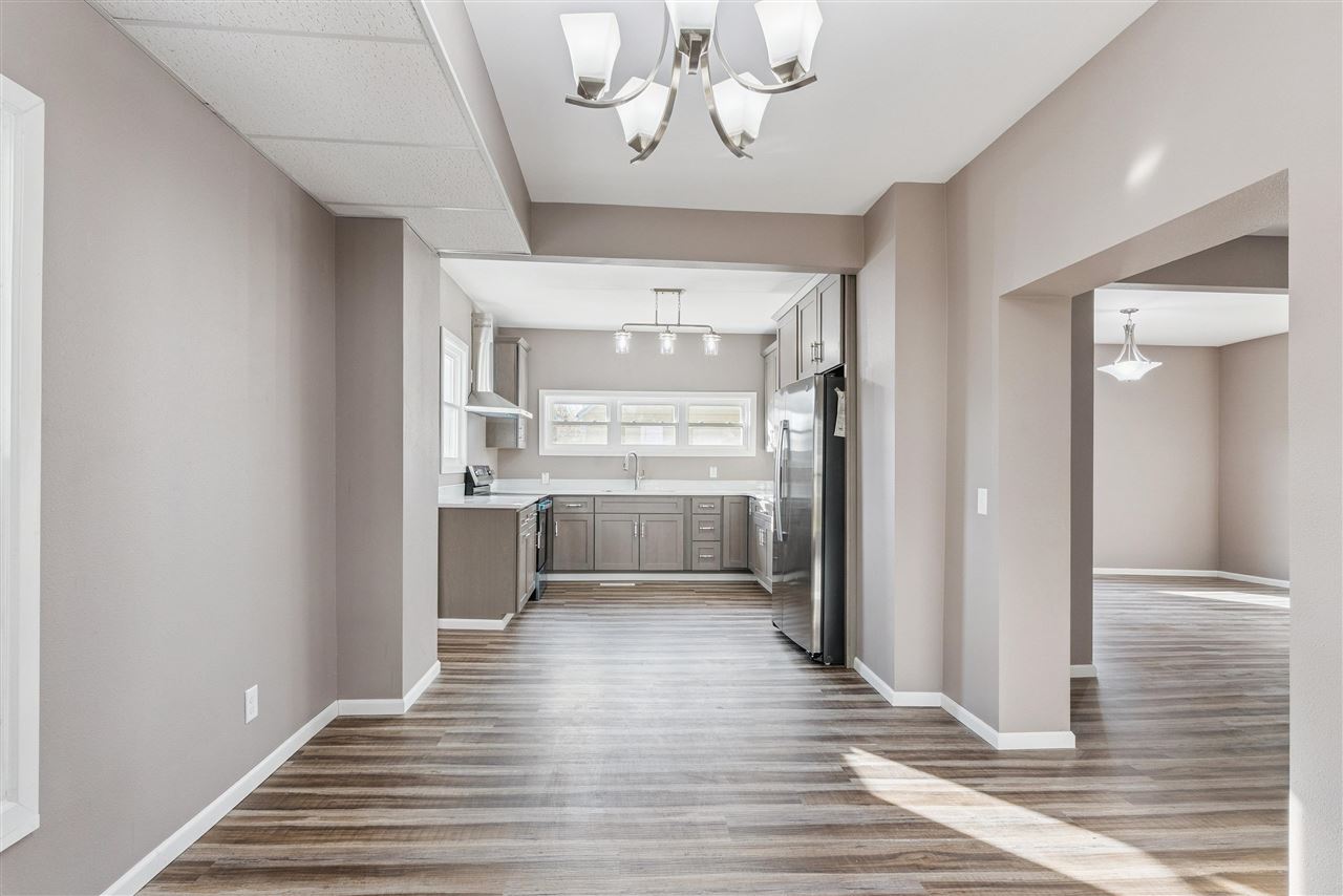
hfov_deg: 93.3
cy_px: 448
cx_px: 672
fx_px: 634
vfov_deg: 70.5
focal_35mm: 17
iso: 800
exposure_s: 1/40
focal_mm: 17
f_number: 9
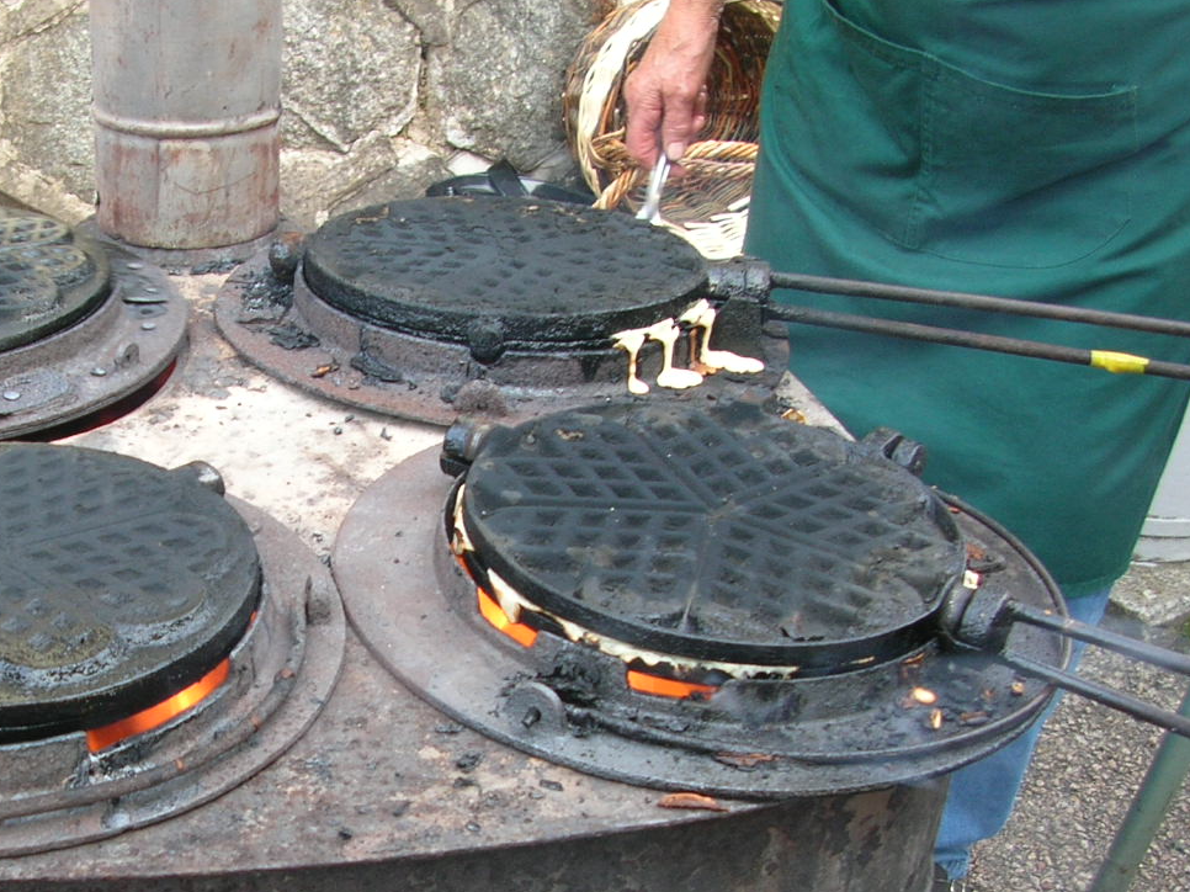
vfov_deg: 24.9
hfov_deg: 32.7
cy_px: 663
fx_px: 1993
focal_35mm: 58
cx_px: 317
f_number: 2.8
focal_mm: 5.8
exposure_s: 1/33.7
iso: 50
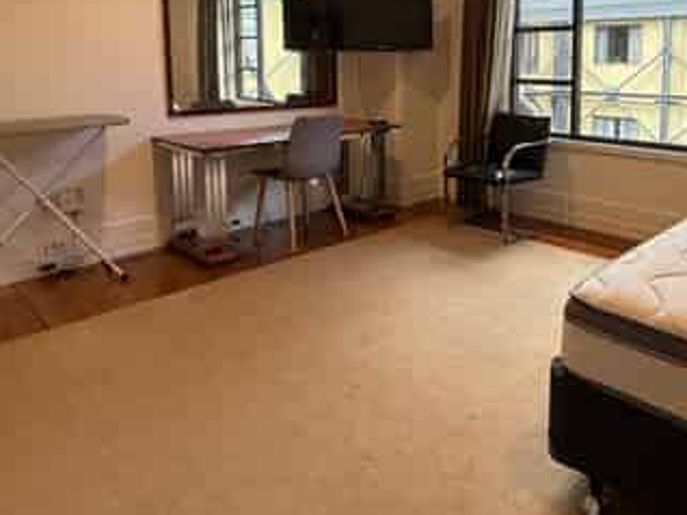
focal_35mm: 29
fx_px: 575
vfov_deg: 46.3
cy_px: 122
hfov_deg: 60.0
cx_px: 467
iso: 125
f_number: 2.2
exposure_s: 1/100
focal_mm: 2.22
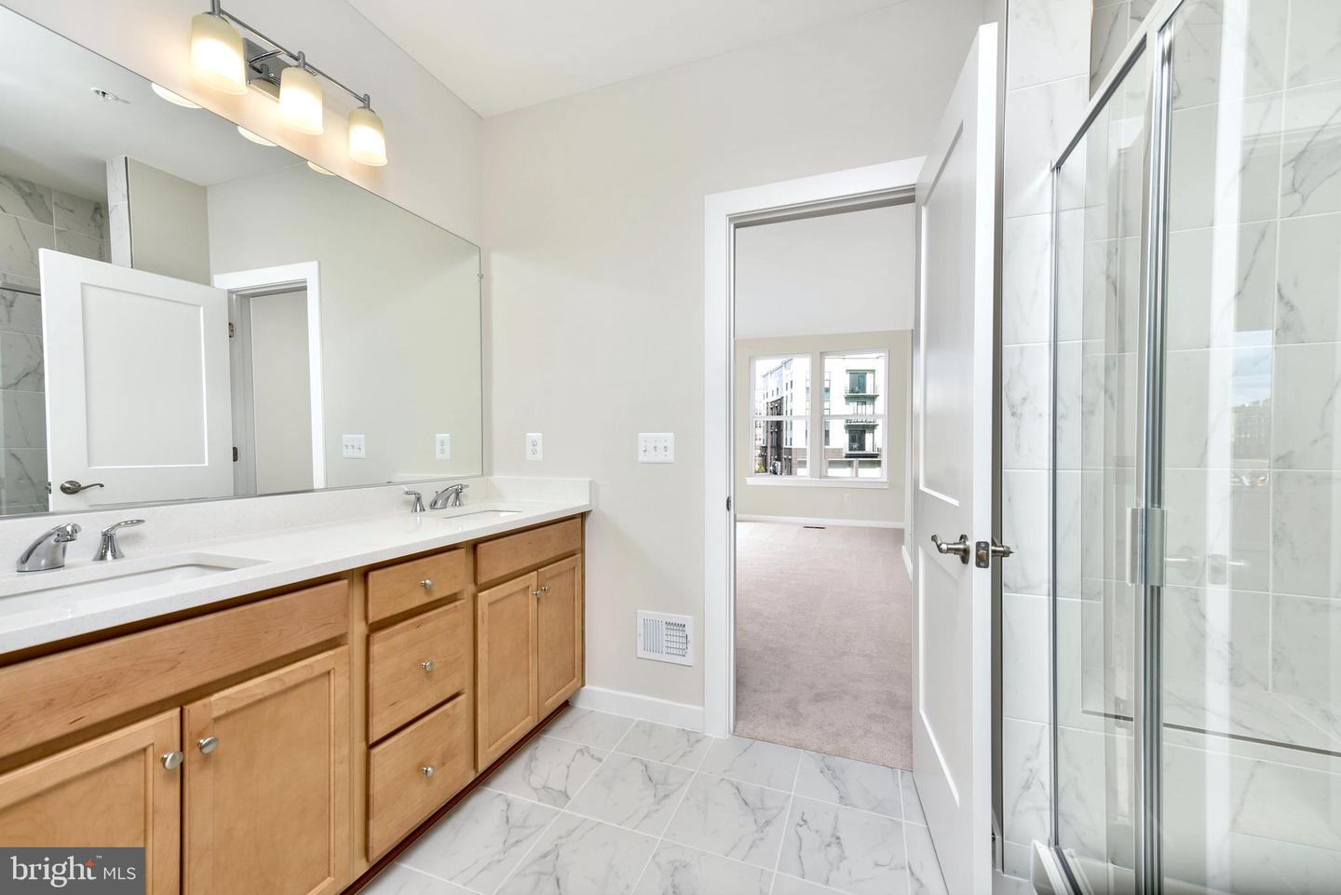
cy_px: 448
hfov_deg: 104.2
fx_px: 522
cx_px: 670
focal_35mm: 14
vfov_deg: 81.2
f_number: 8
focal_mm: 14
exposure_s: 1/125
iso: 320
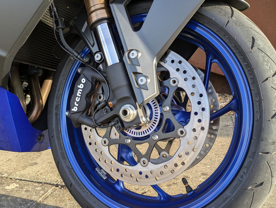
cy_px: 94
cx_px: 119
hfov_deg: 52.4
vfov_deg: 40.7
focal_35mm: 35
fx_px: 279
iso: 41
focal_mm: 5.43
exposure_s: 1/304
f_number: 1.89
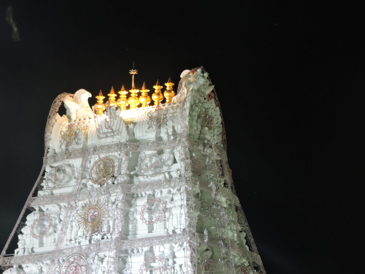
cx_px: 182
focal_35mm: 155
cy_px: 137
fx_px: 1634
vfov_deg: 9.6
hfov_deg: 12.7
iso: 800
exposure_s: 1/25
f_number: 4.4
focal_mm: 27.6
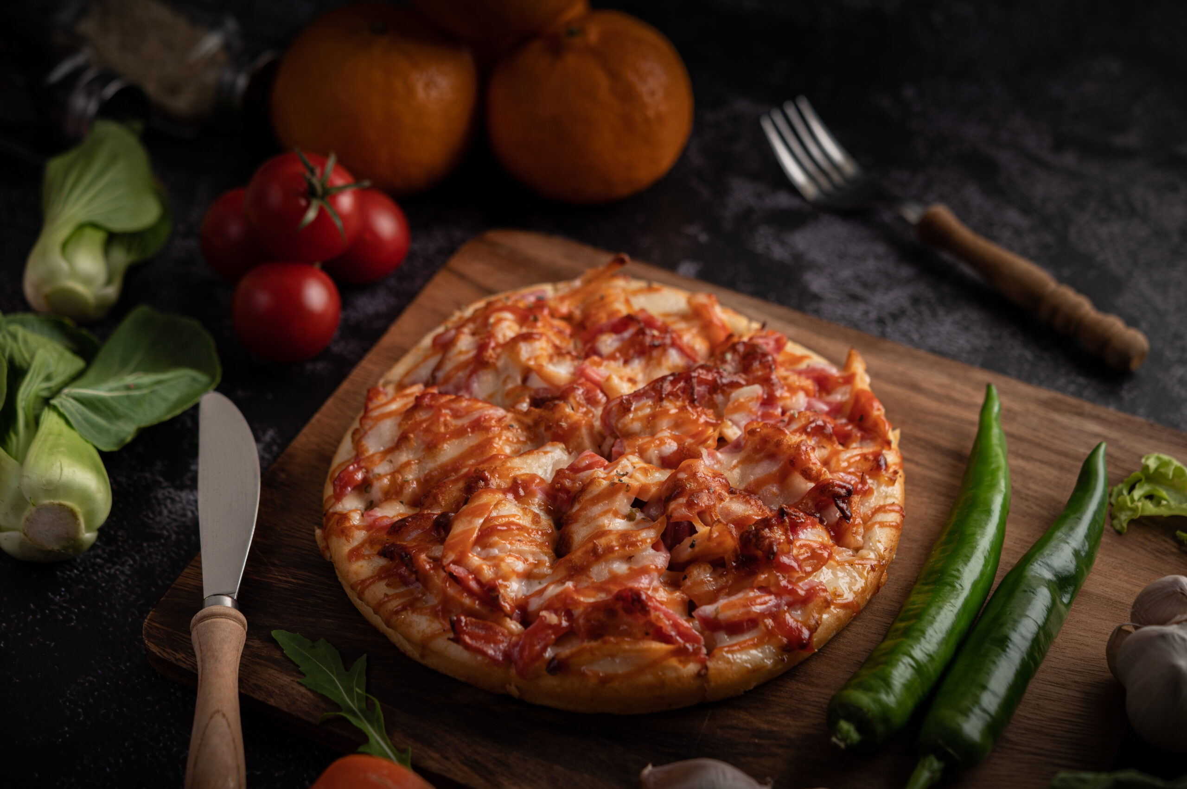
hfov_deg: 33.4
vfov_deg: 22.6
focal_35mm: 60
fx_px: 1977
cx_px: 594
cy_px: 394
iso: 100
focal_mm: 60
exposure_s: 1/100
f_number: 5
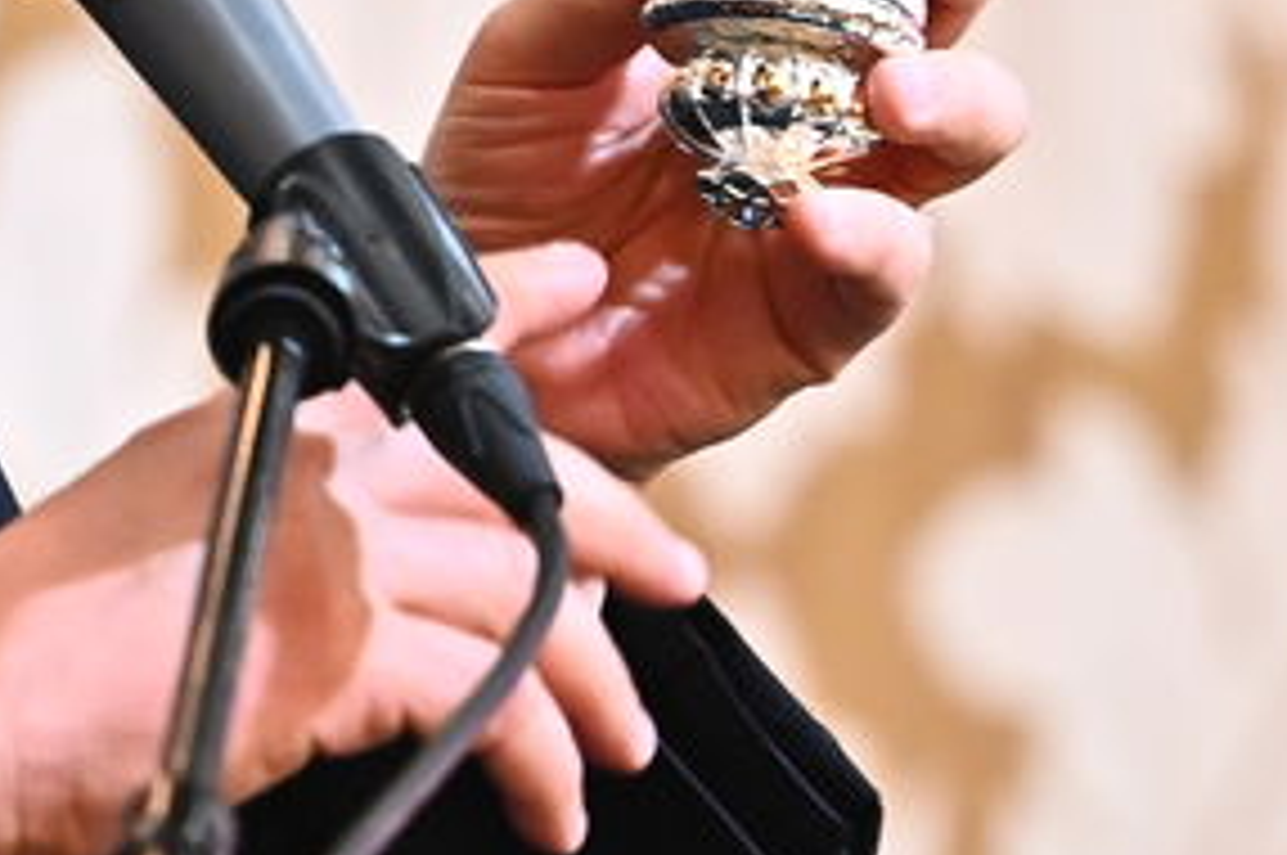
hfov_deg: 2.4
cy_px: -194
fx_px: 30638
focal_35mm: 858
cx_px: -184
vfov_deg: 1.6
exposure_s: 1/125
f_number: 4.5
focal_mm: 175
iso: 3200
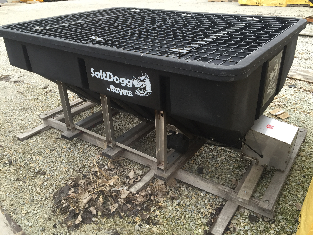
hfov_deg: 61.7
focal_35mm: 29
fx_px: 262
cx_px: 156
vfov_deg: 48.2
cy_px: 118
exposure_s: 1/120
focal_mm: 4.15
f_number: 2.2
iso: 50
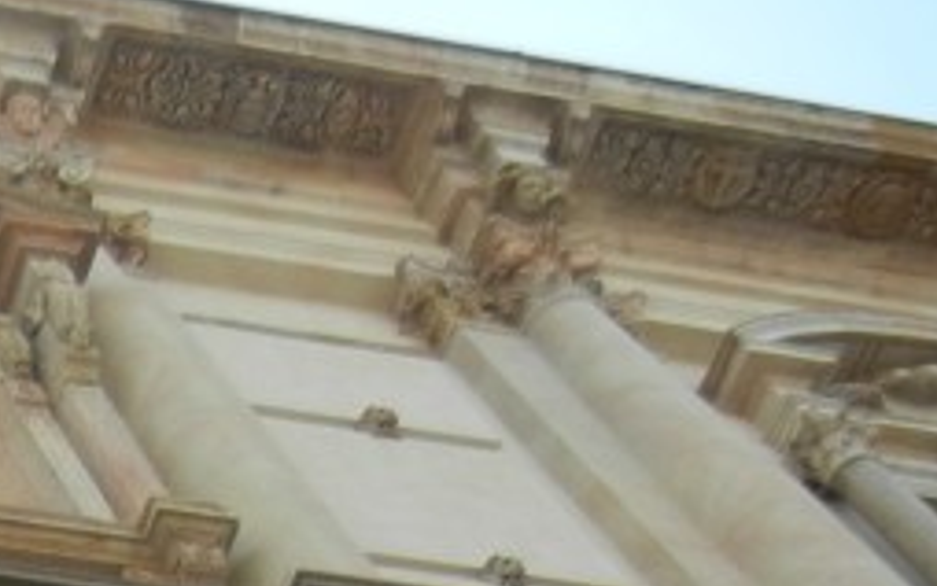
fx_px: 3270
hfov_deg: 14.2
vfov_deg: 9.6
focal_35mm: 128
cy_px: 1131
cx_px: -797
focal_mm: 5.4
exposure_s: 1/488
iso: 160
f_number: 3.5
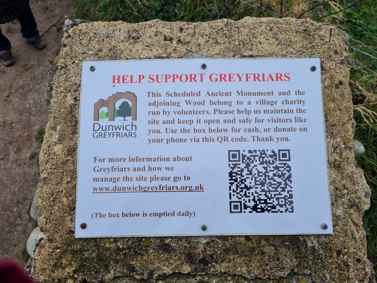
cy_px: 142
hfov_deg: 67.3
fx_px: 283
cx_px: 188
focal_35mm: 26
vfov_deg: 53.1
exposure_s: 1/438
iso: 50
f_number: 1.8
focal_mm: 5.4
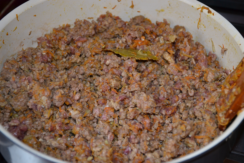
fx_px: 427
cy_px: 82
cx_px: 122
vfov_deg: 21.6
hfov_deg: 31.9
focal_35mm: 63
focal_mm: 42
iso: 720
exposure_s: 1/60
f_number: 4.5
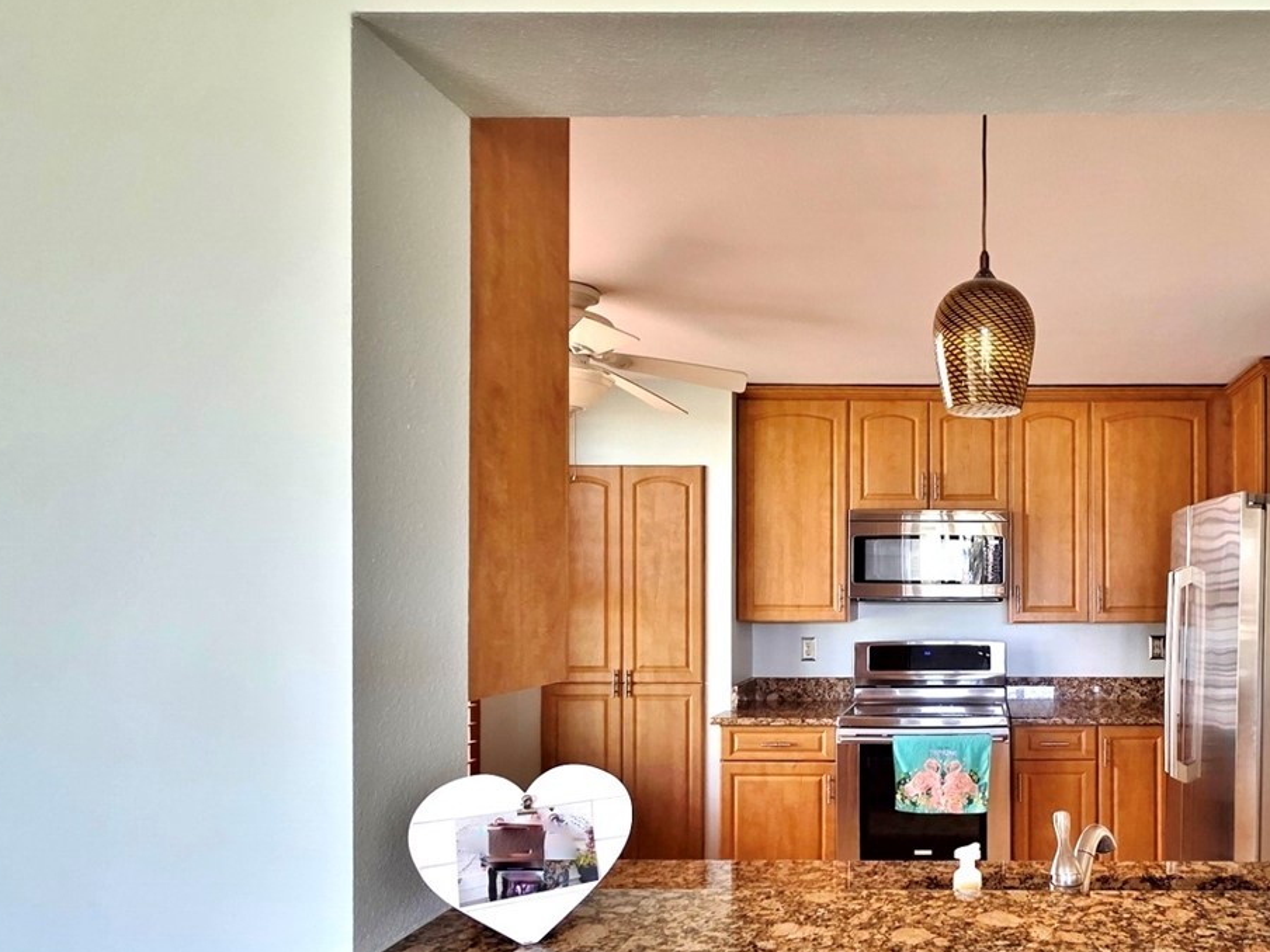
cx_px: 968
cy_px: 600
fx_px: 844
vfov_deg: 58.1
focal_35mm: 23
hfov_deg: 68.6
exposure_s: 1/60
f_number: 1.9
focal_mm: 2.2
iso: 200
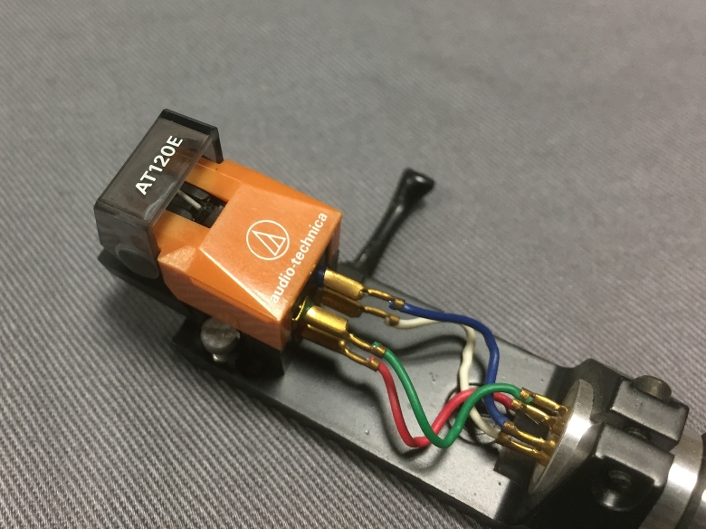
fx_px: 591
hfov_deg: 61.7
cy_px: 264
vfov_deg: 48.2
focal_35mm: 29
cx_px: 353
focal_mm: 4.15
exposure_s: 1/30
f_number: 2.2
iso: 64
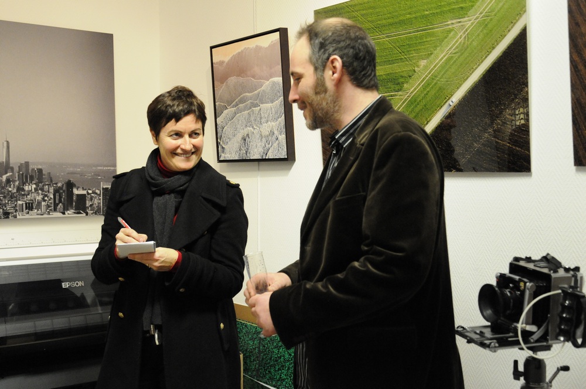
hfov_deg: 45.0
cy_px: 194
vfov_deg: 30.8
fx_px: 707
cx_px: 293
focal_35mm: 44
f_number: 3.8
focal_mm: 29
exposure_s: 1/100
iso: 2800
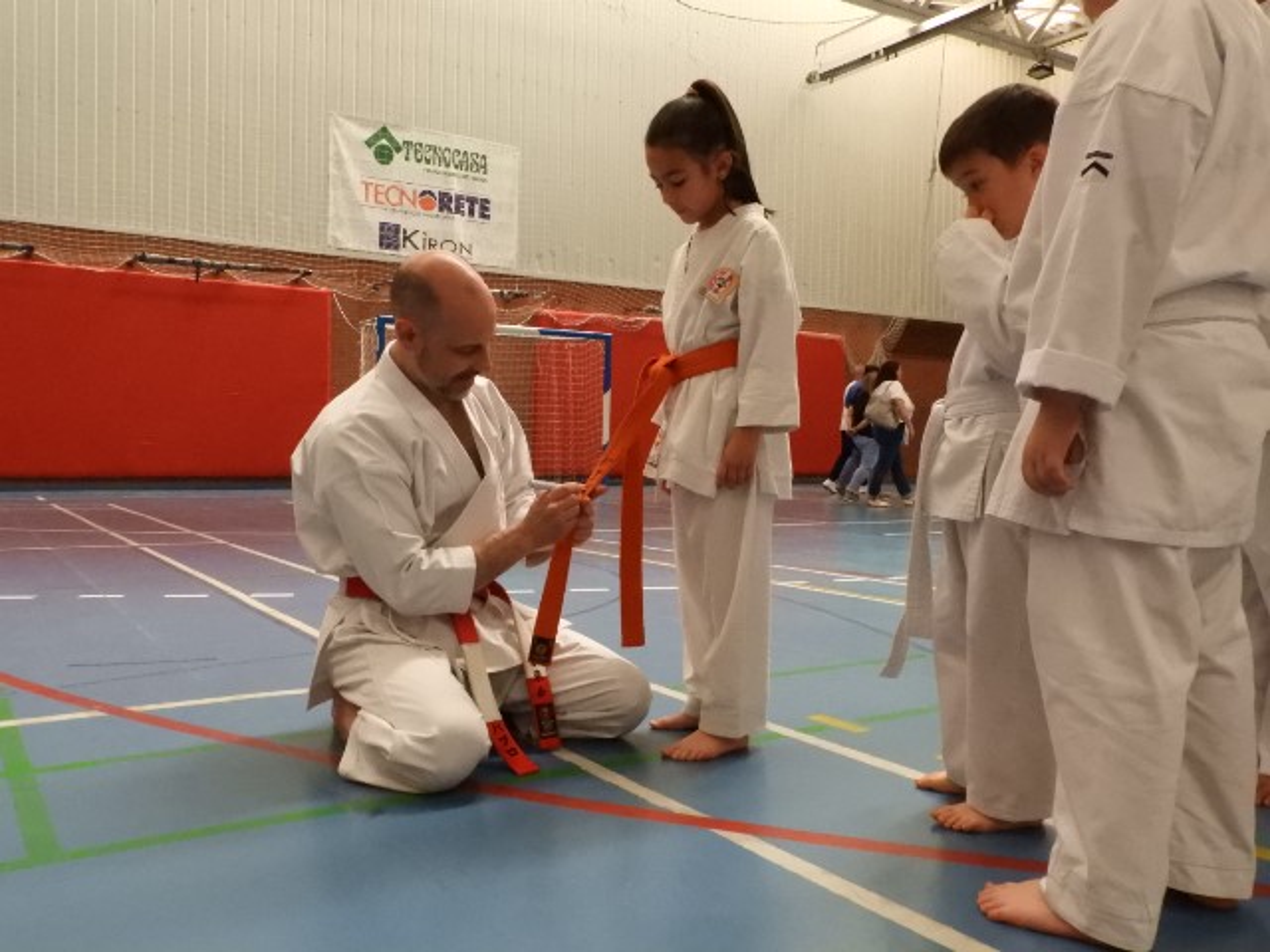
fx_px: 1101
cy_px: 476
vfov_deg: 46.8
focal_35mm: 30
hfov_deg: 60.0
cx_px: 635
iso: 1600
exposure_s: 1/160
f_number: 6.3
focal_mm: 5.4
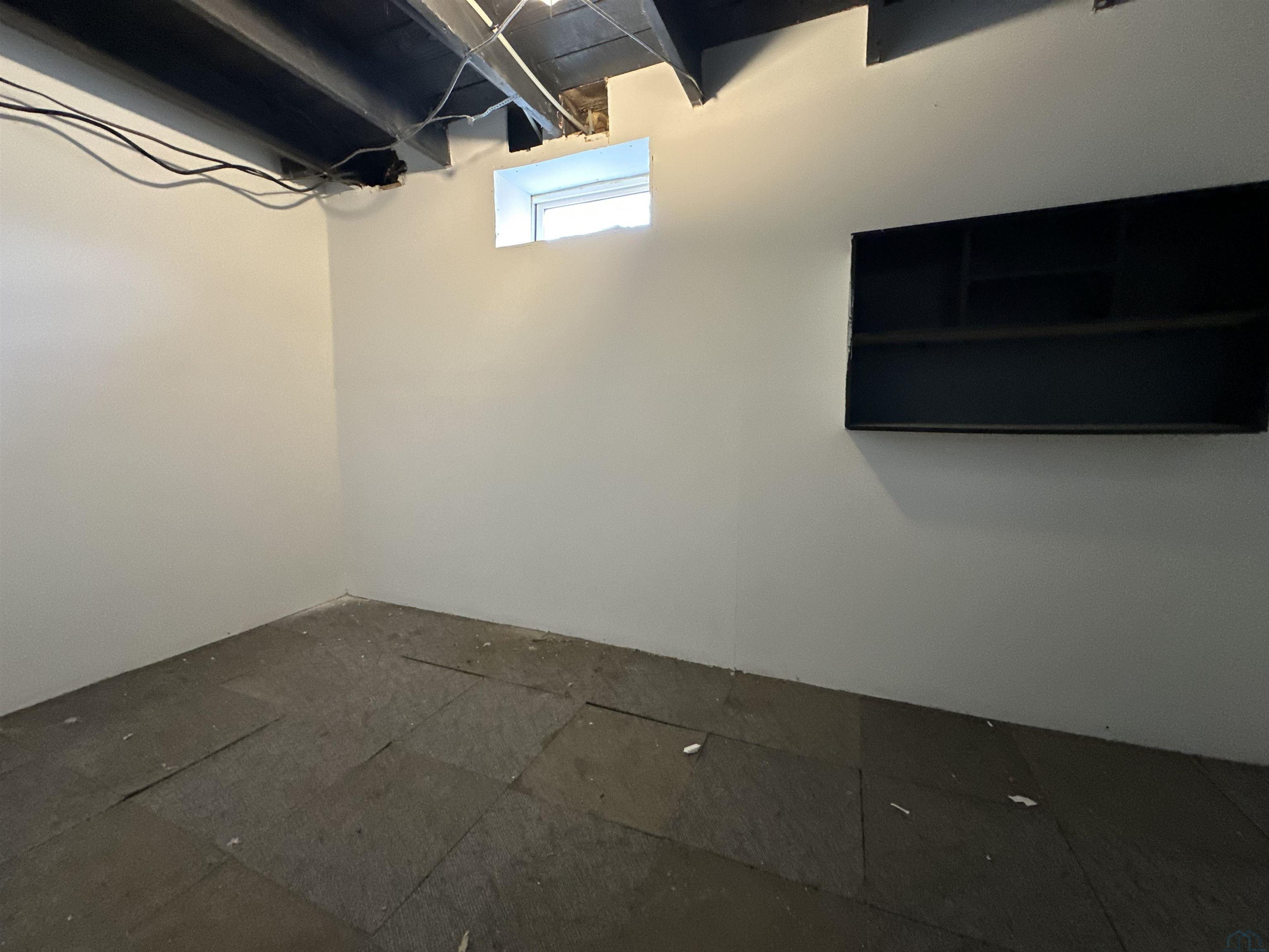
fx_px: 513
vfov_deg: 85.7
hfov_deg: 102.1
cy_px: 476
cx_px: 634
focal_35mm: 14
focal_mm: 2.22
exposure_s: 1/60
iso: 640
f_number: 2.2
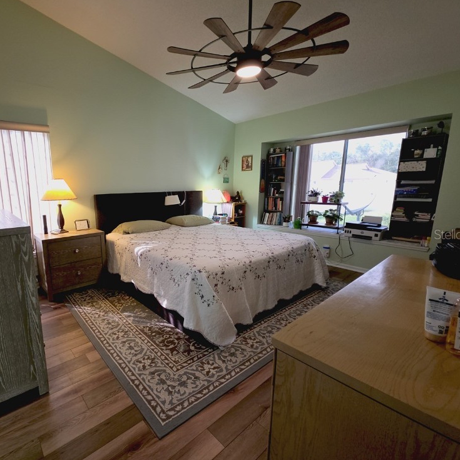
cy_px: 234
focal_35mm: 16
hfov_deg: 85.7
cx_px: 173
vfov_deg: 87.4
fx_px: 241
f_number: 1.9
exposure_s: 1/60
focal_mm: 2.2
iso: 160
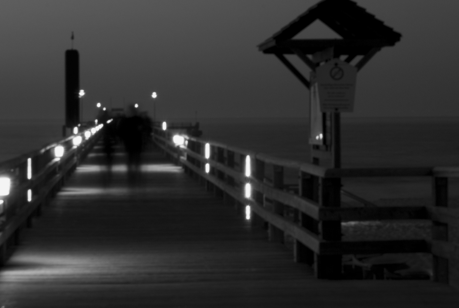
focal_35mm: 114
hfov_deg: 17.9
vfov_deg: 12.1
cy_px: 144
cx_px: 212
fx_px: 1455
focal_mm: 70
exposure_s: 15
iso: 100
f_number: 22
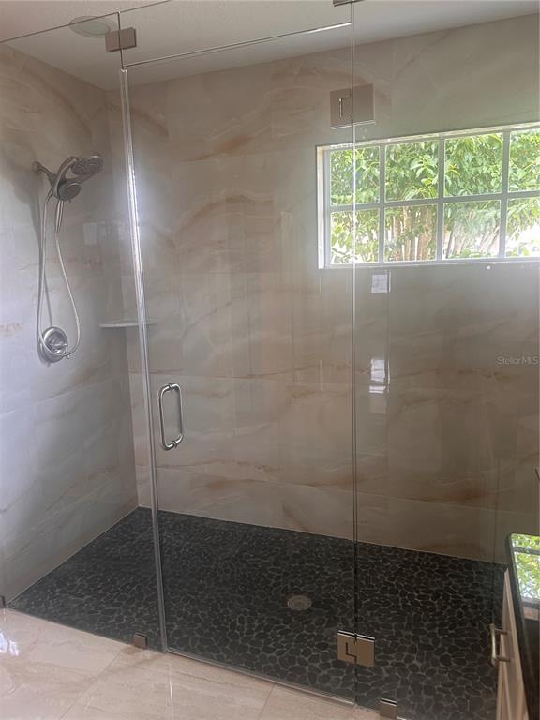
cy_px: 360
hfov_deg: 56.8
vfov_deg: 71.6
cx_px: 270
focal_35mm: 24
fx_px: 499
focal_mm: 6.86
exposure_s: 1/60
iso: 200
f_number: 1.78
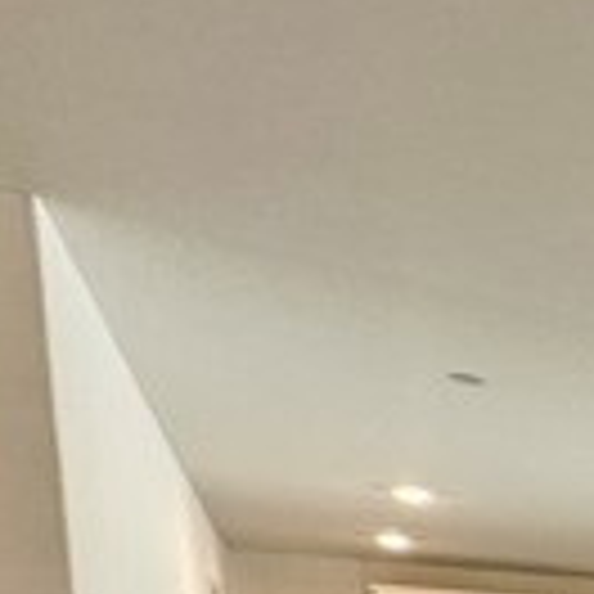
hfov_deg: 16.0
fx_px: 1165
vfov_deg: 23.8
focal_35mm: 60
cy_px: 842
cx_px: 1364
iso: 80
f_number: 2.2
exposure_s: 1/120
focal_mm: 2.22
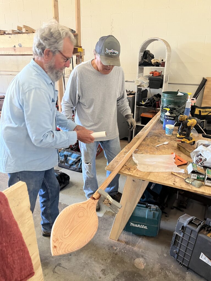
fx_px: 211
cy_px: 140
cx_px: 106
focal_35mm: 26
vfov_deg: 67.3
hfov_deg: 53.1
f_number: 1.6
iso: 250
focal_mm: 5.1
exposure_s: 1/60
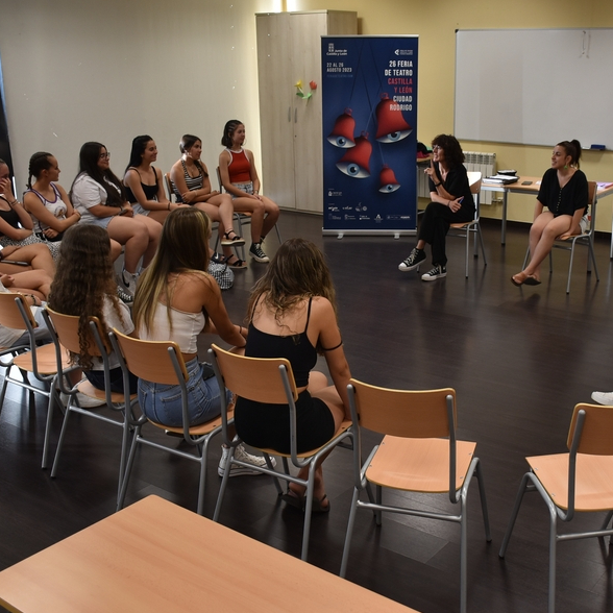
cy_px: 304
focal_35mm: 43
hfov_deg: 38.9
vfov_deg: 39.2
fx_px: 862
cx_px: 389
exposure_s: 1/60
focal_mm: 22
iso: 450
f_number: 4
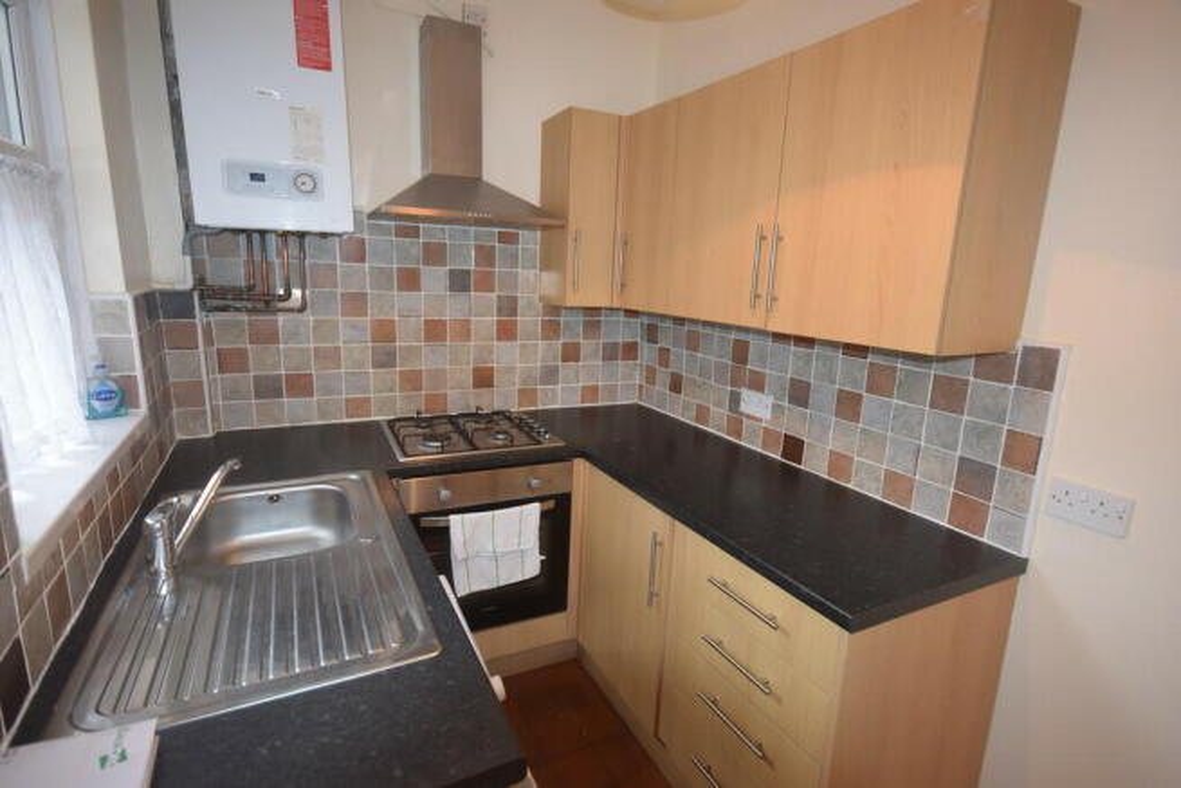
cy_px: 394
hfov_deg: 90.0
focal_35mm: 18
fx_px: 591
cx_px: 590
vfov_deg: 67.4
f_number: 4.5
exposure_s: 1/60
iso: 1100
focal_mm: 12
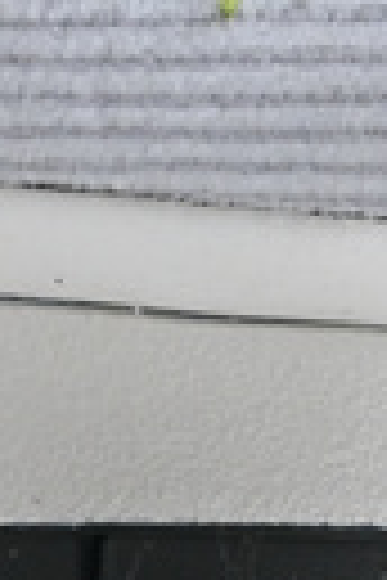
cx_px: 468
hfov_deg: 2.7
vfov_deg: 4.0
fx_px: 8314
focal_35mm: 516
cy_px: -333
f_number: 7.1
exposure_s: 1/40
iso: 100
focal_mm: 37
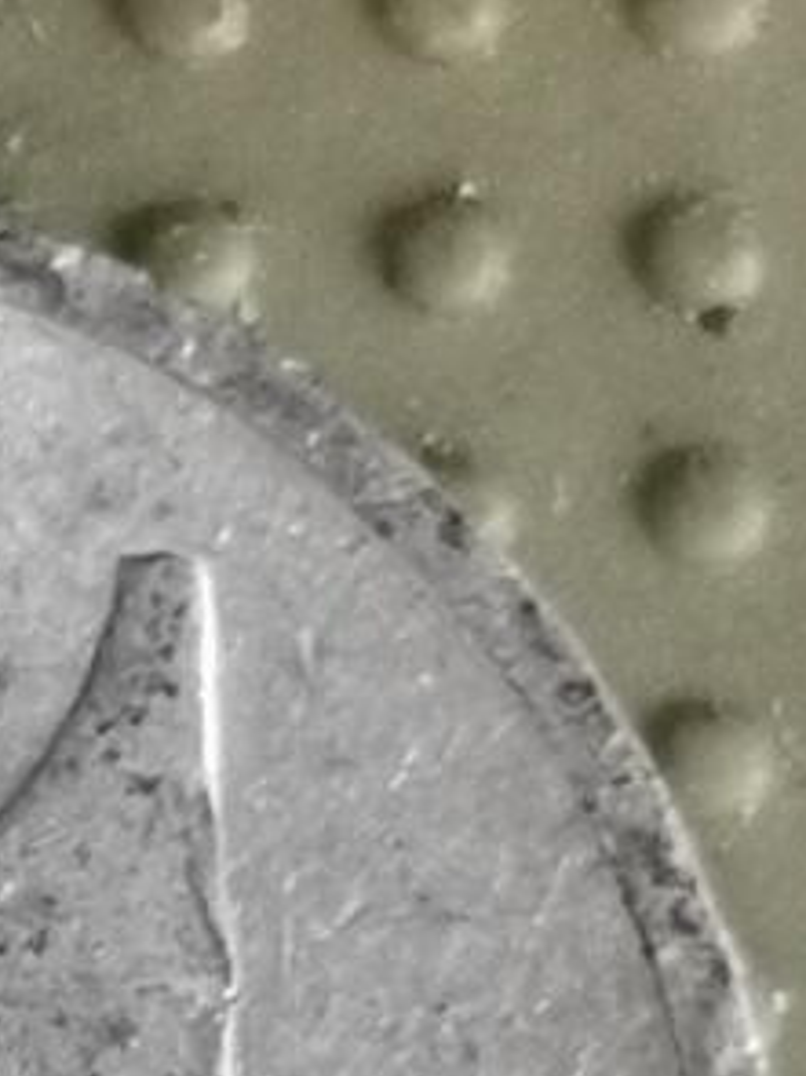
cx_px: -598
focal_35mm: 317
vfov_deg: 6.2
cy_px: 1470
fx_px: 9849
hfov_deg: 4.6
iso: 200
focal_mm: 4.75
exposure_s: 1/60
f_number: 1.8
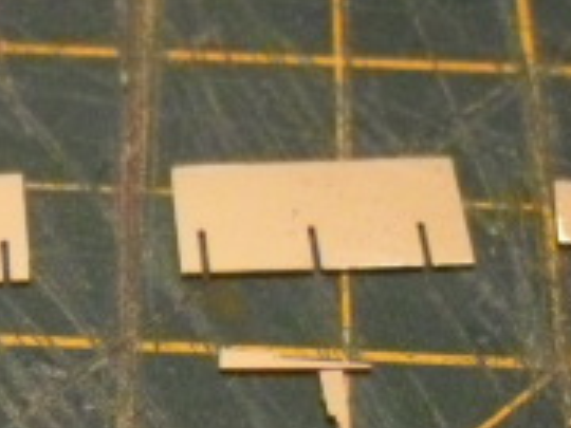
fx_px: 2227
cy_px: 466
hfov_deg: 14.5
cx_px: 63
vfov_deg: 10.8
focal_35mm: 135
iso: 800
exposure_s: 1/60
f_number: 2.8
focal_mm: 6.2
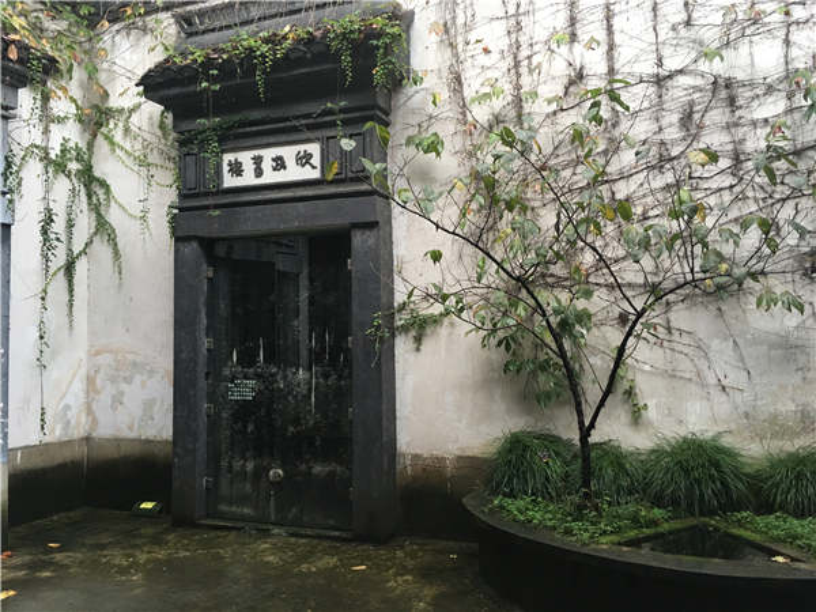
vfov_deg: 48.2
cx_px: 408
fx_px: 684
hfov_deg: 61.7
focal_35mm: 29
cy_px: 306
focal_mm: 4.15
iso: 50
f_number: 2.2
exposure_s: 1/33
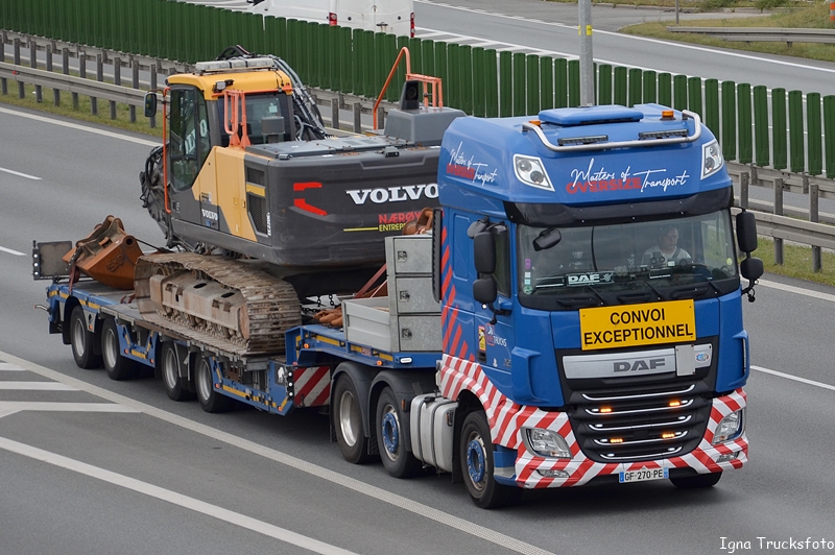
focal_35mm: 158
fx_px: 3650
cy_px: 278
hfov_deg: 13.1
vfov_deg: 8.7
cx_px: 418
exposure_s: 1/1000
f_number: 5.6
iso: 250
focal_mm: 105
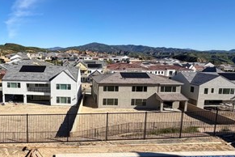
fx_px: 209
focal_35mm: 32
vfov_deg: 41.0
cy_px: 90
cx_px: 66
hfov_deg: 56.5
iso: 20
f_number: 2.2
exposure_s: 1/1105
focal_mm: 2.22
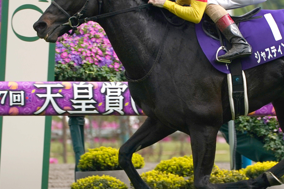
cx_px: 200
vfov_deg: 2.1
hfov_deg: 3.2
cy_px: 66
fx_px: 5073
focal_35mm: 643
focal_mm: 288
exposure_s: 1/1600
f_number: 5.6
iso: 400
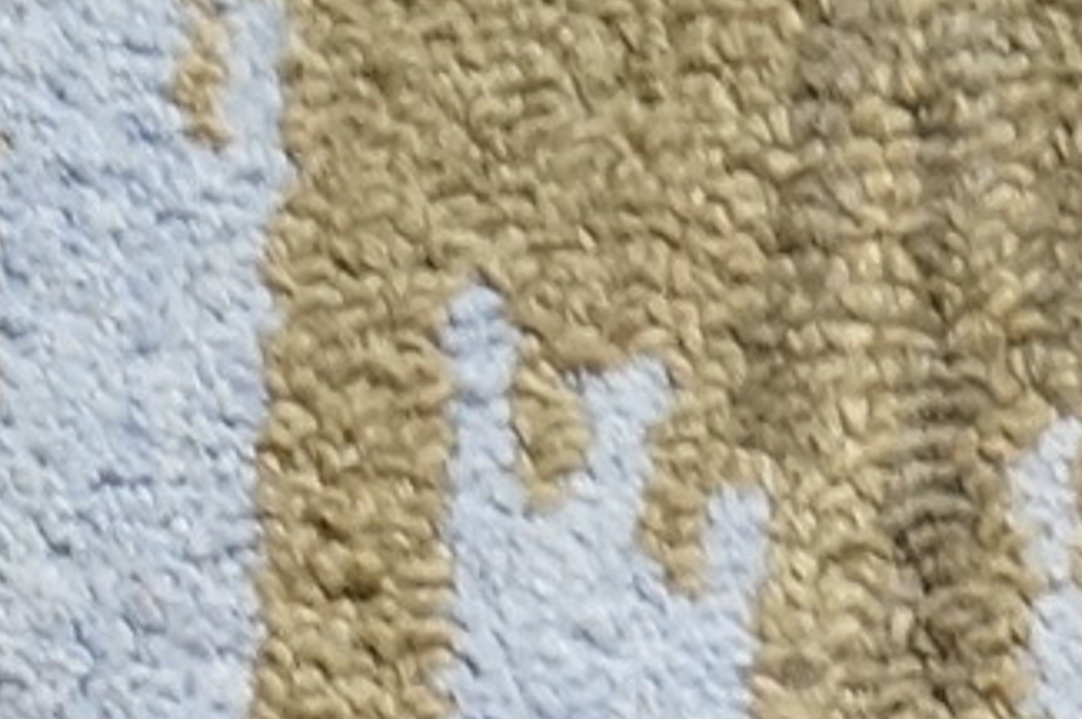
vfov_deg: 4.8
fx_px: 8137
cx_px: 1615
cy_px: 2270
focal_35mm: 271
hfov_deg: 7.5
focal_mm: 24
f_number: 4
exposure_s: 1/60
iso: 1000
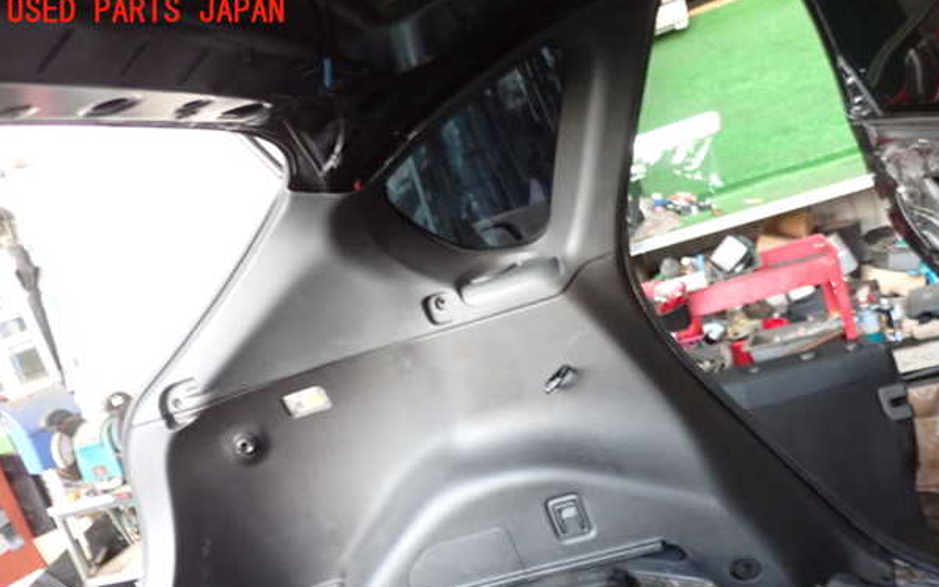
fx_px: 819
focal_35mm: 32
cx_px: 471
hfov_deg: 59.6
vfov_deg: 39.3
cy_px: 346
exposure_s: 1/25
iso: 800
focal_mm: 5.4
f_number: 2.3
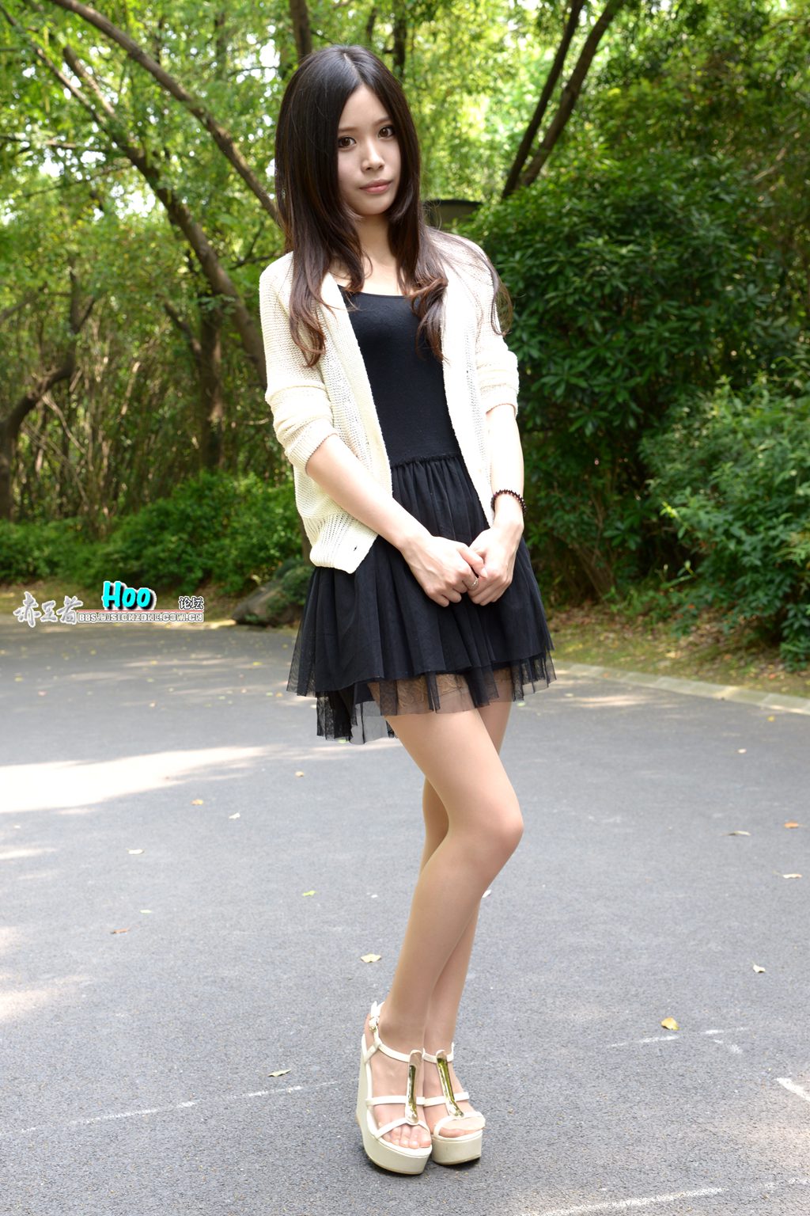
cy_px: 608
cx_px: 405
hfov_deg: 27.0
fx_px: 1687
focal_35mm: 50
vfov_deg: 39.6
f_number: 6.3
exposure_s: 1/60
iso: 200
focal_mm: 50
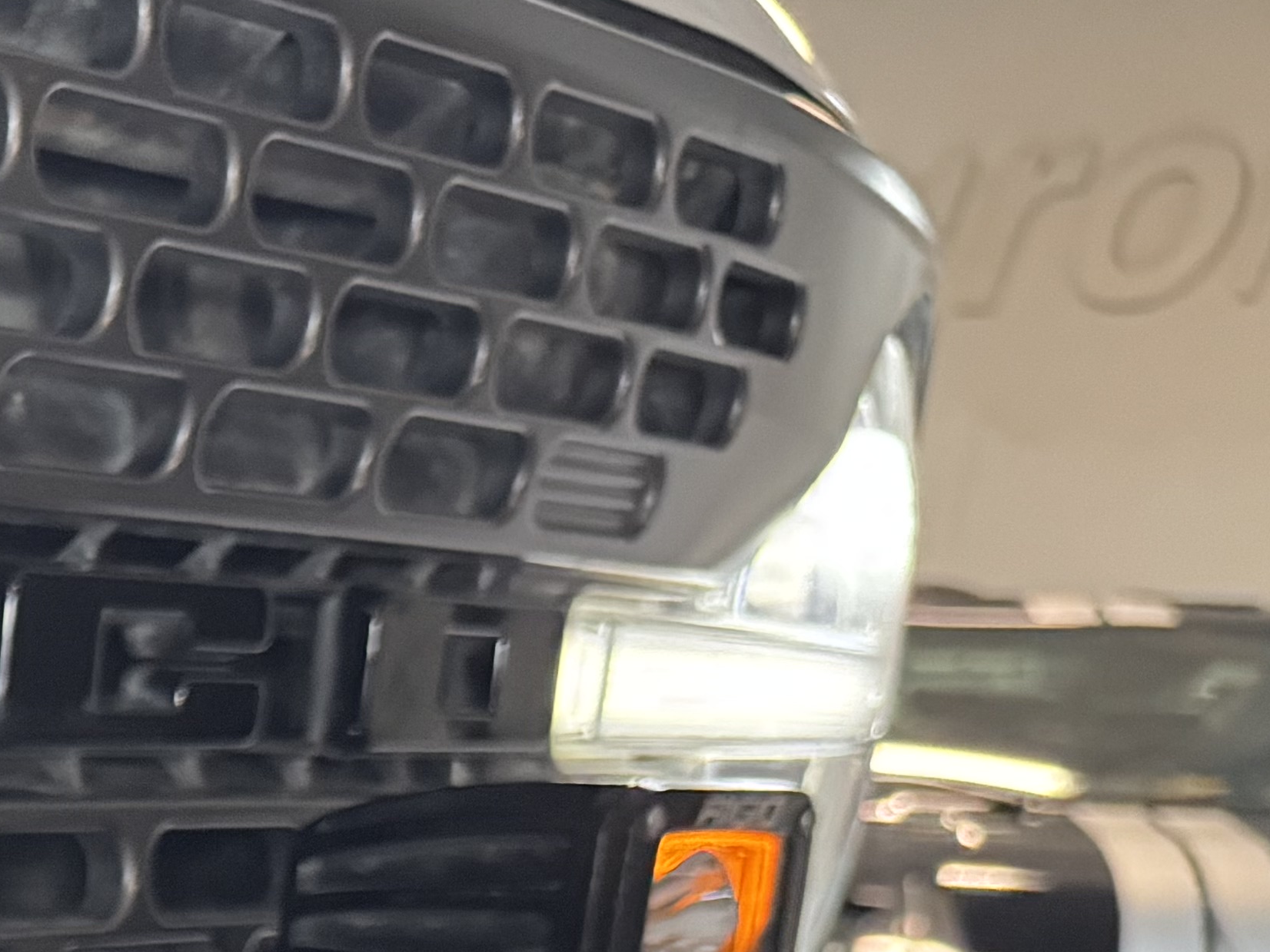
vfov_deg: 15.6
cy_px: 1627
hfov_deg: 19.6
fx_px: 3045
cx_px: -776
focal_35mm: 83
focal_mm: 6.76
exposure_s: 1/40
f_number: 1.78
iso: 800
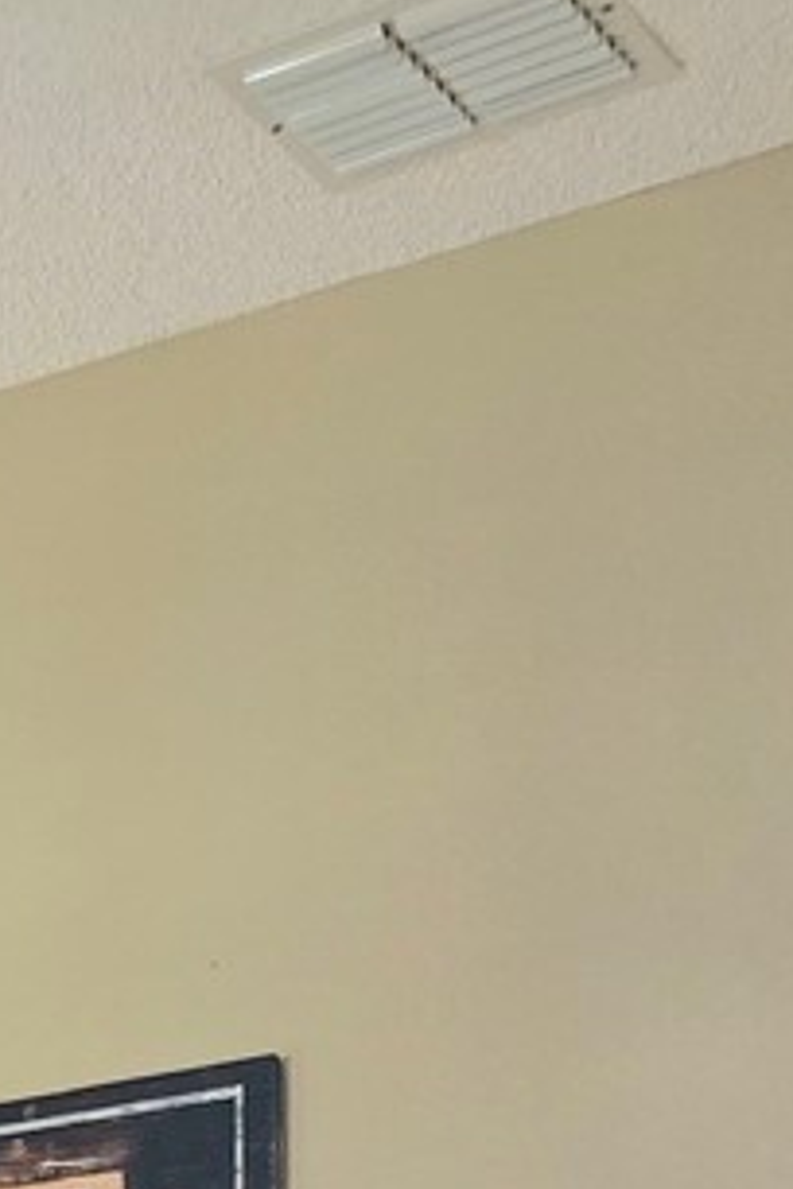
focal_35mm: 125
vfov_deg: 14.6
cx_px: -1411
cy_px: 2044
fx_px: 4130
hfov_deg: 9.2
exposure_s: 1/120
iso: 640
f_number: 1.7
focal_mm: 6.3
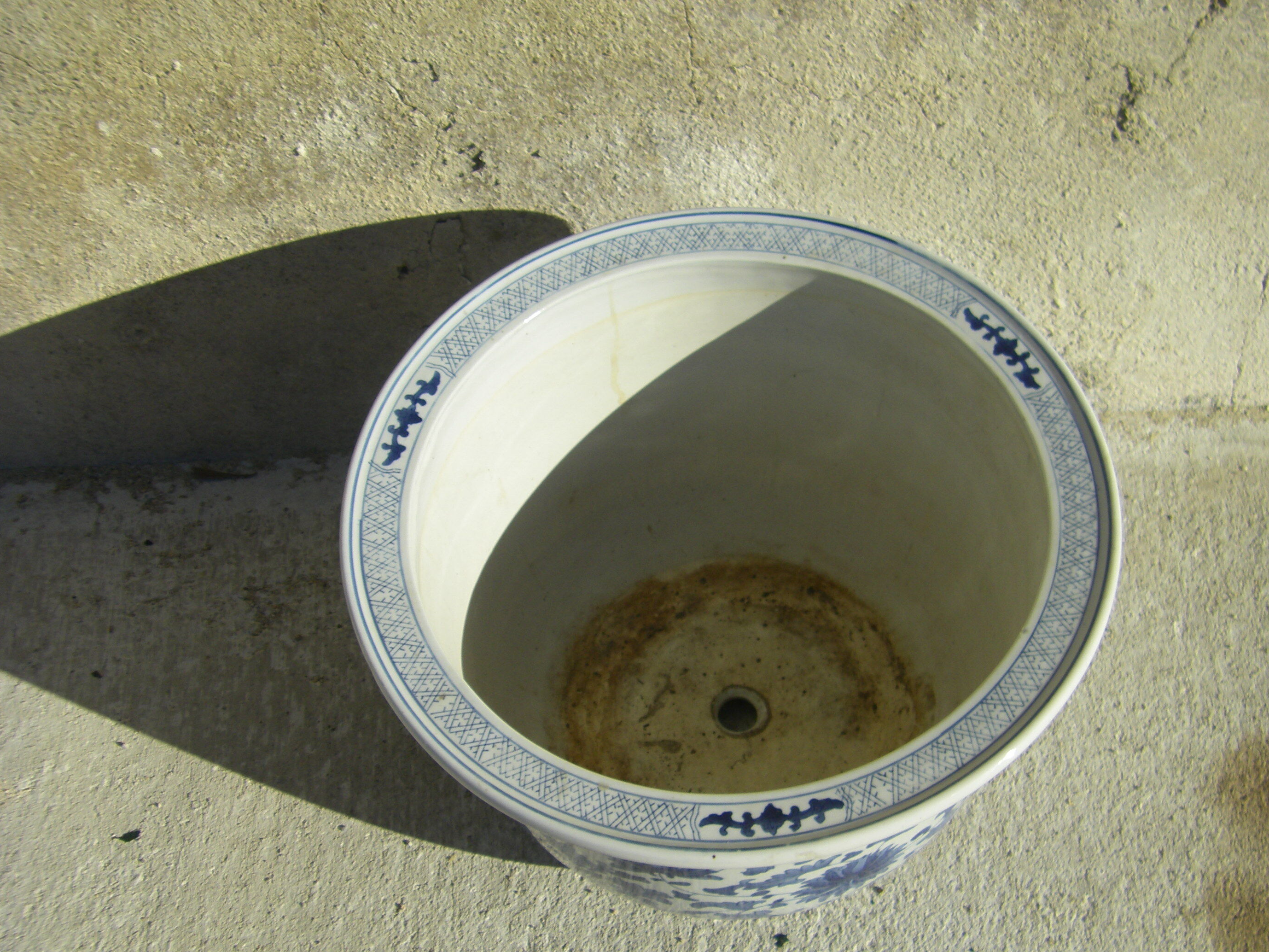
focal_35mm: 45
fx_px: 1650
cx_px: 703
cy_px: 552
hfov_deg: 42.0
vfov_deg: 32.1
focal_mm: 6.3
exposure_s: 1/250
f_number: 7
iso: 64
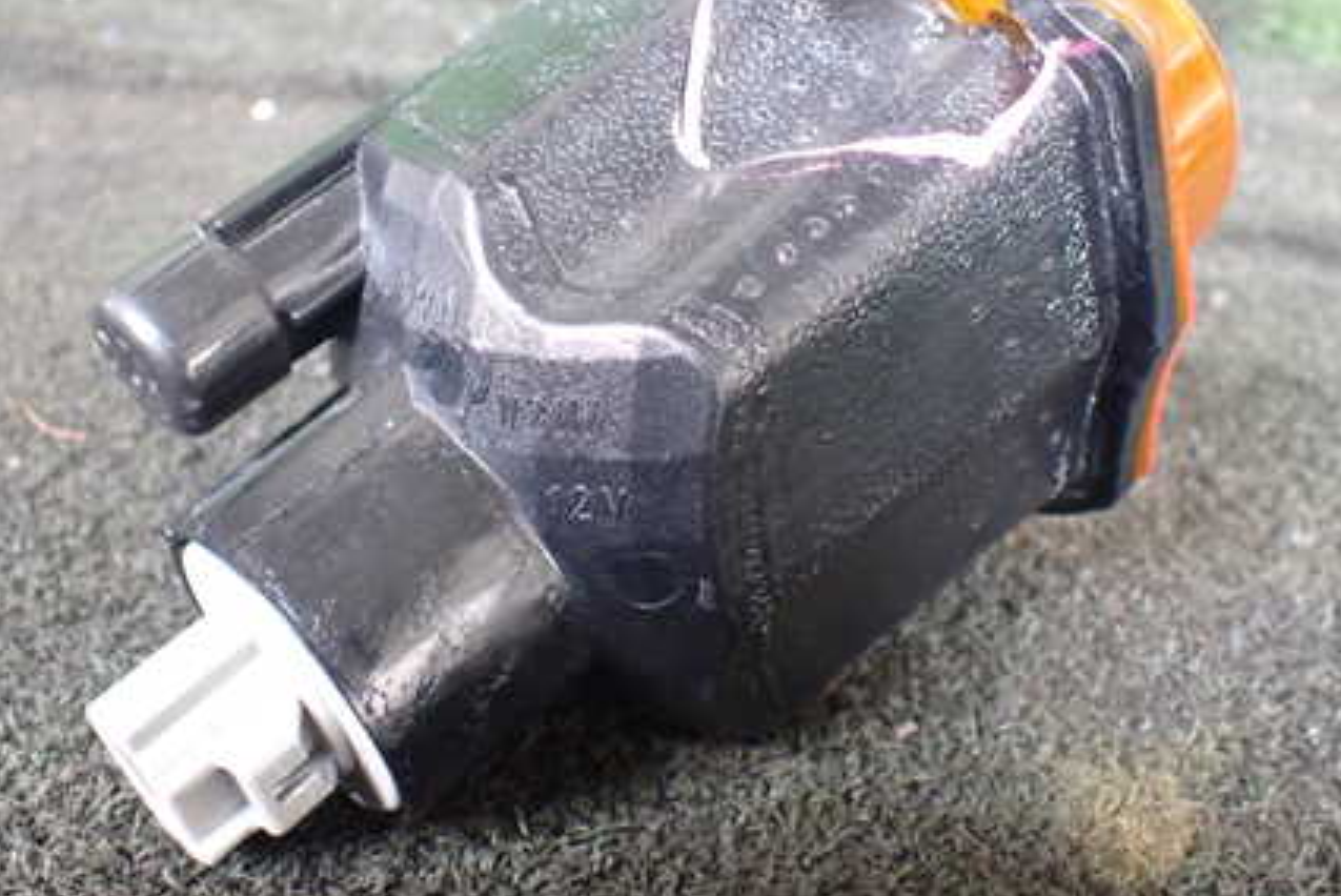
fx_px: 1640
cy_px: 274
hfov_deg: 44.4
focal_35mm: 44
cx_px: 628
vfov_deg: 30.3
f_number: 2.3
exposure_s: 1/50
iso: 800
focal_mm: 5.4
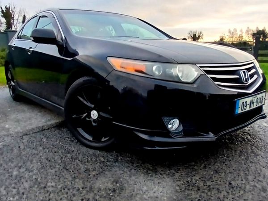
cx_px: 134
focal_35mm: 17
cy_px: 100
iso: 64
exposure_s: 1/50
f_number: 2.2
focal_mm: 1.4
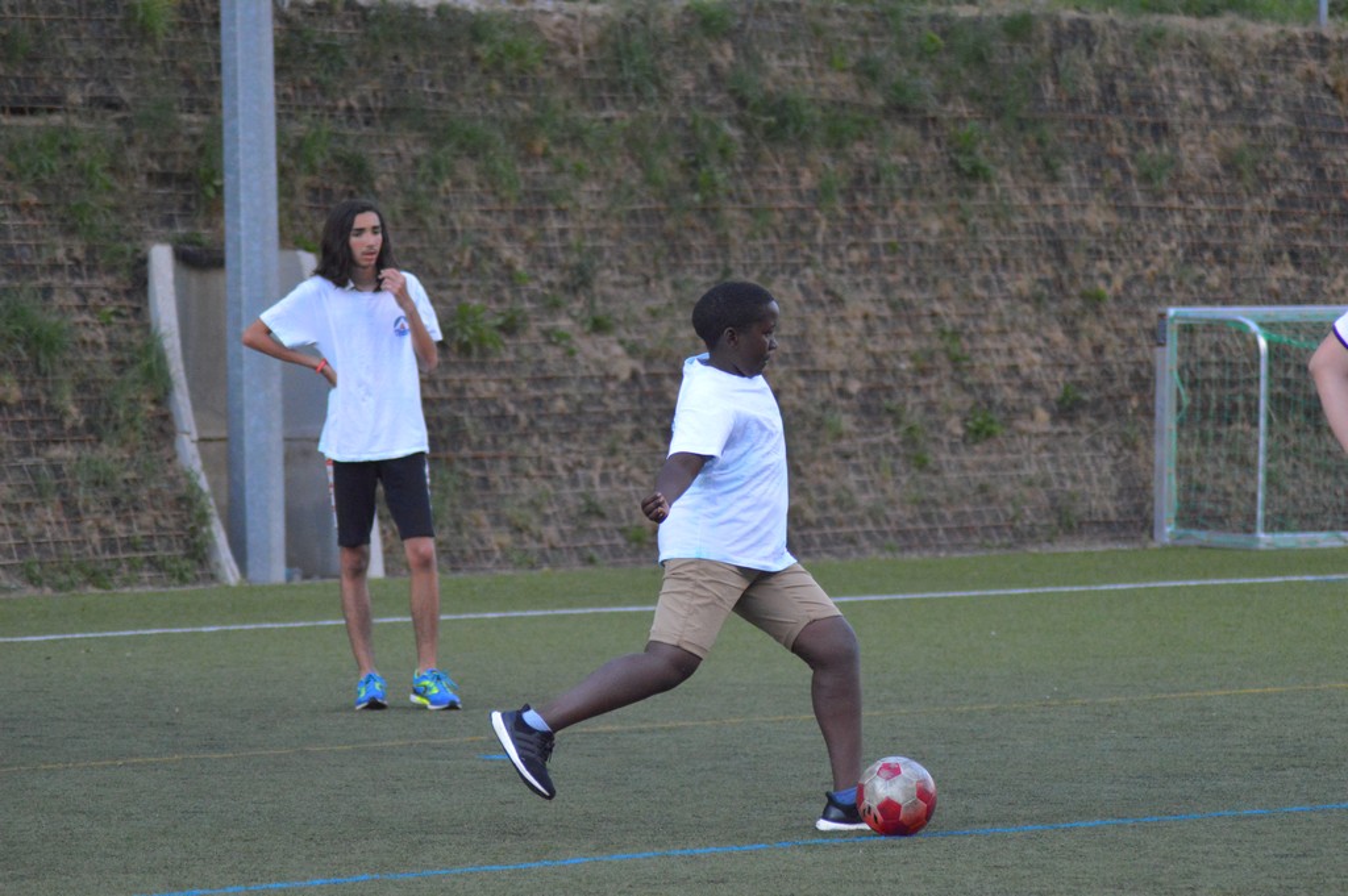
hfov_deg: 9.8
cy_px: 448
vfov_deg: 6.5
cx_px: 674
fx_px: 7857
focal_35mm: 210
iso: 3200
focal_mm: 140
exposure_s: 1/2000
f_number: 4.2
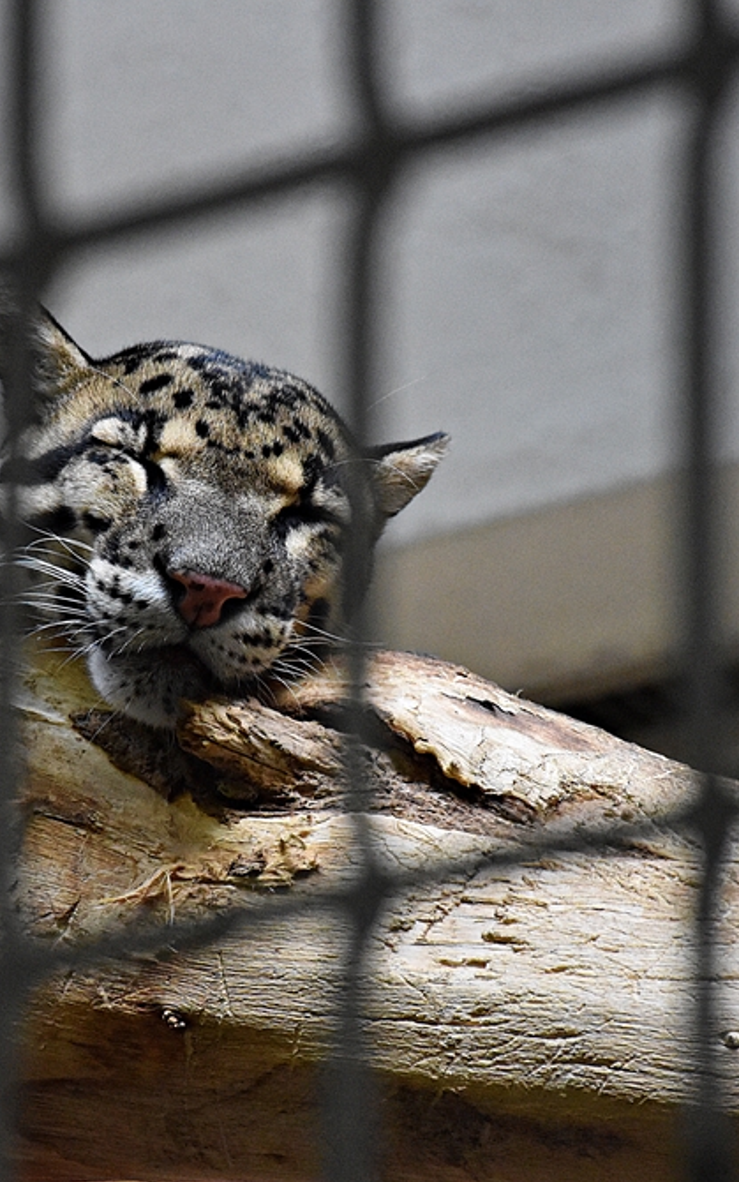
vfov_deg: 6.4
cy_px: 583
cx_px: 256
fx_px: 10533
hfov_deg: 4.0
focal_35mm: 327
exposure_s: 1/500
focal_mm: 140
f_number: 5.6
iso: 4000
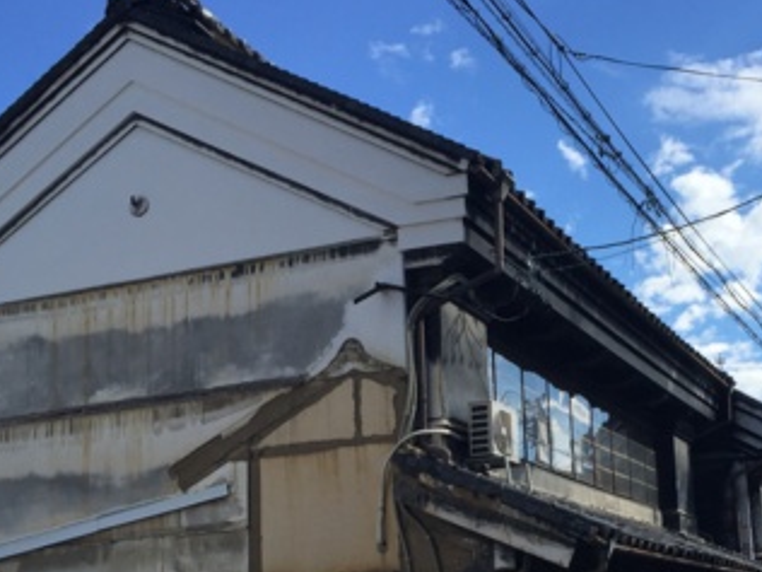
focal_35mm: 55
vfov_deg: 25.9
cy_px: 480
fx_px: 1211
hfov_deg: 33.9
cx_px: 612
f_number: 2.2
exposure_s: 1/2198
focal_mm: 4.15
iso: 32
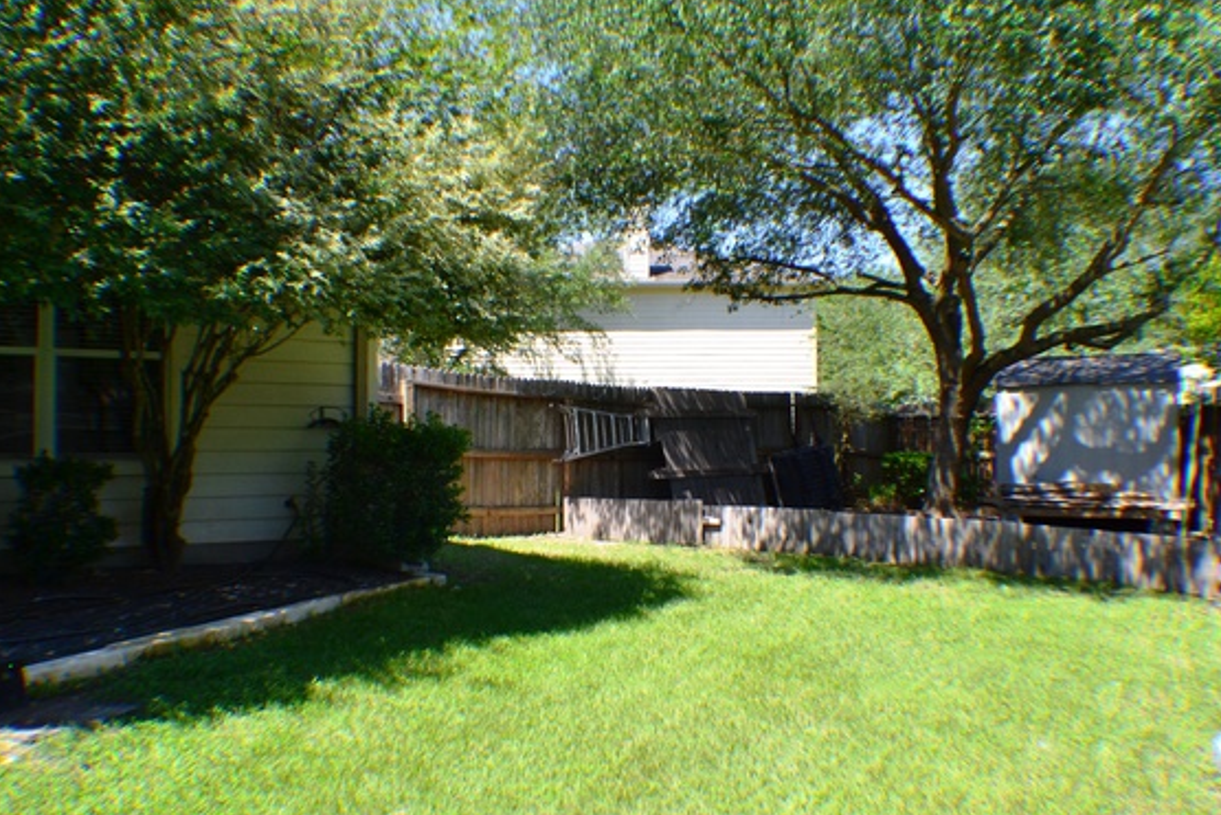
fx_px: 1289
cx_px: 606
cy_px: 425
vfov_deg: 35.1
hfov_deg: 50.7
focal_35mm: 38
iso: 400
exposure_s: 1/250
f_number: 10
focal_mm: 22
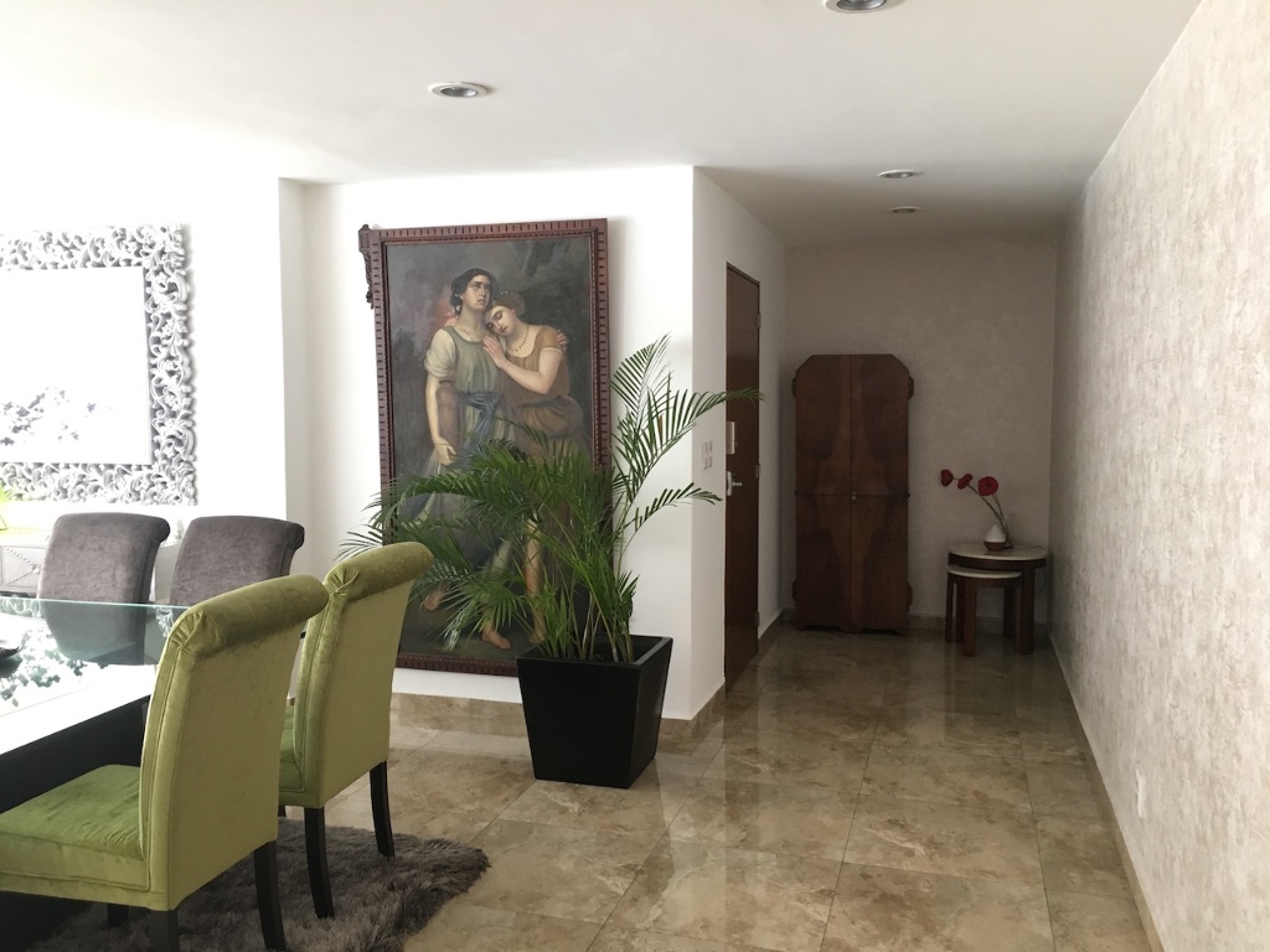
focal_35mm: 29
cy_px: 476
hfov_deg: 61.7
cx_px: 635
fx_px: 1064
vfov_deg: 48.2
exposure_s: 1/30
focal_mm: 4.15
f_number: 2.2
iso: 80
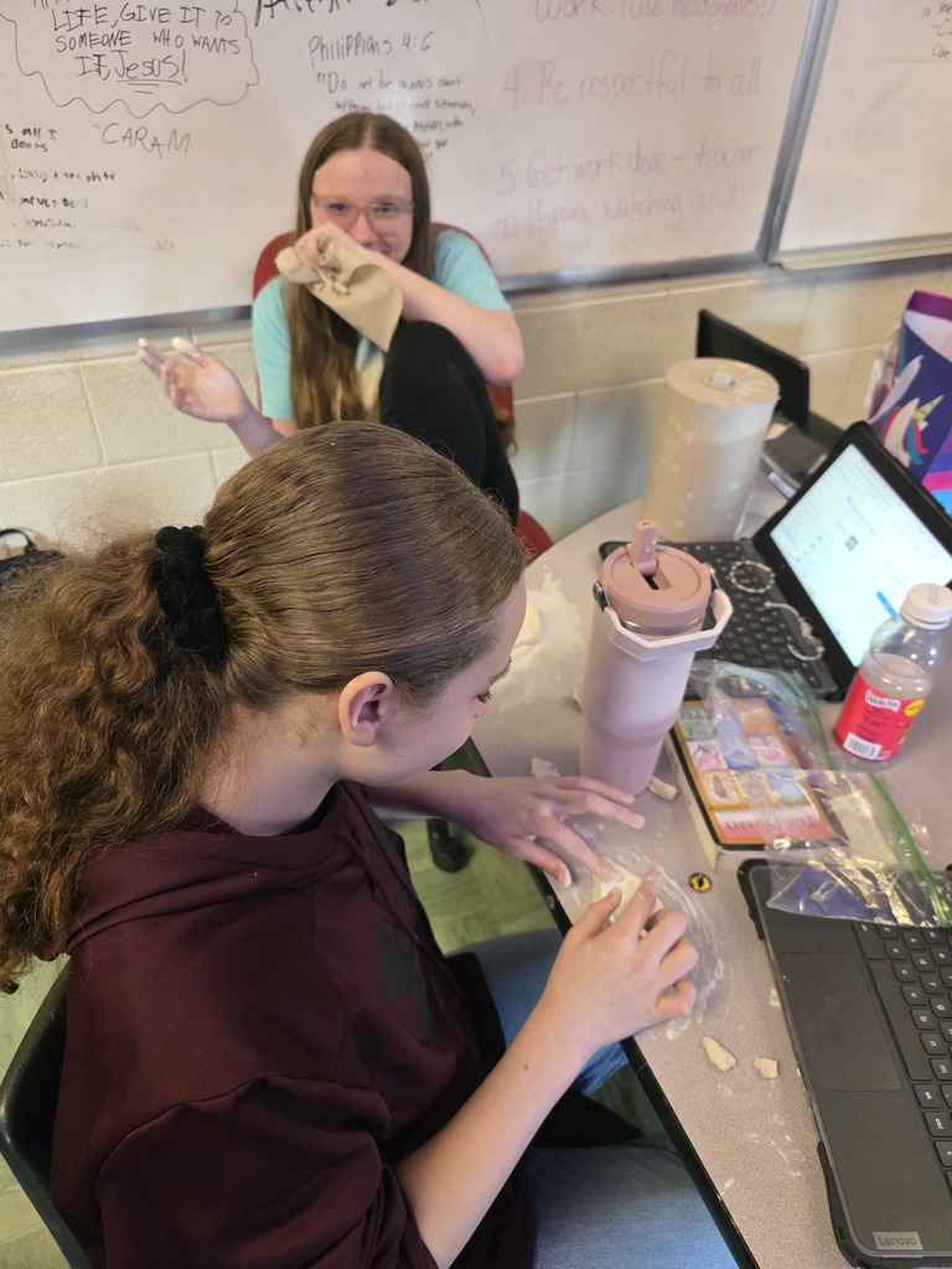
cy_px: 634
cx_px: 476
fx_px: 843
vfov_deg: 73.9
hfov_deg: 58.9
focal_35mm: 23
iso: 1000
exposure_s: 1/120
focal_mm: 6.3
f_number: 1.7
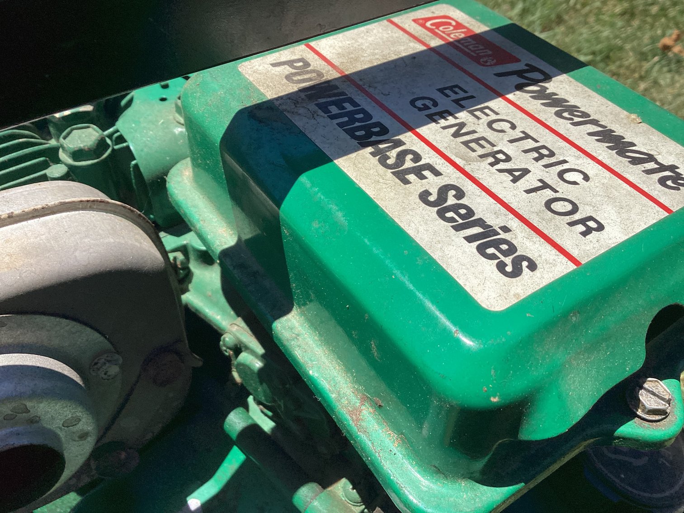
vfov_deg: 45.4
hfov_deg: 58.3
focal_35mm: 31
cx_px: 342
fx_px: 613
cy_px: 256
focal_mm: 3.3
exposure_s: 1/1631
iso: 25
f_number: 2.4
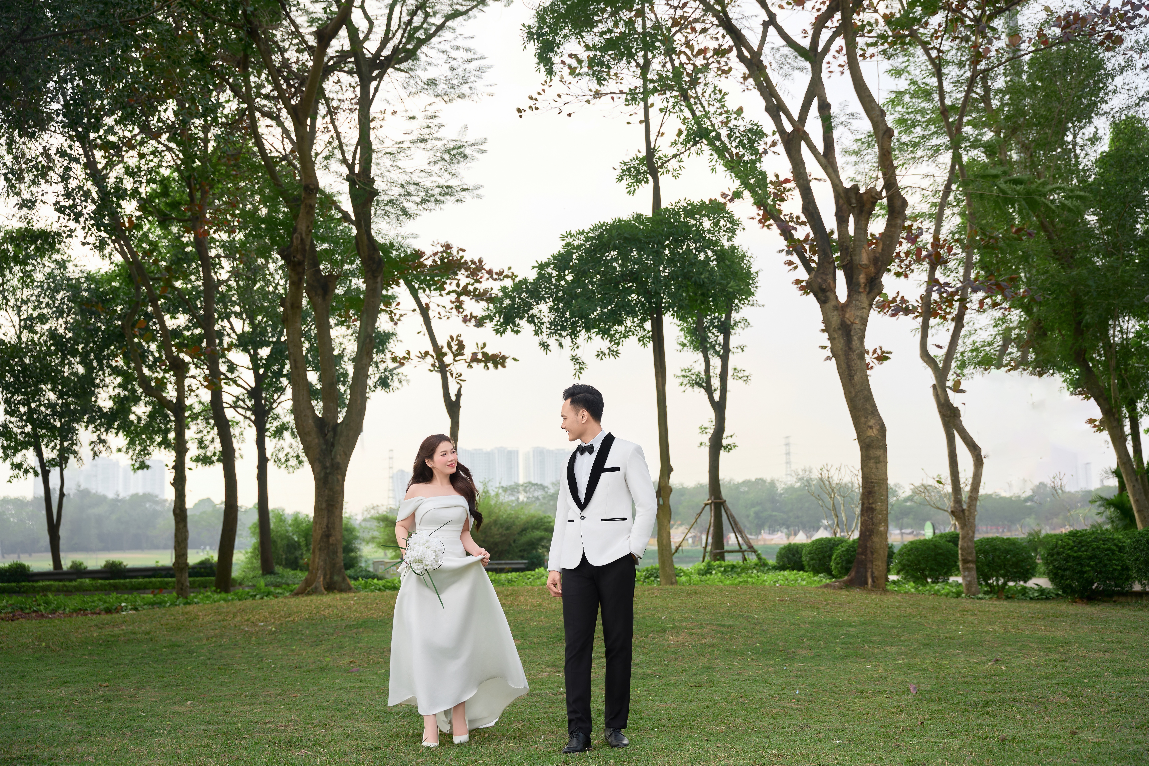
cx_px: 574
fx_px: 1257
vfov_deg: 33.9
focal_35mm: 39
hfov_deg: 49.1
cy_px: 383
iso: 100
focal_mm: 39.4
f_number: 3.2
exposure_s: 1/400
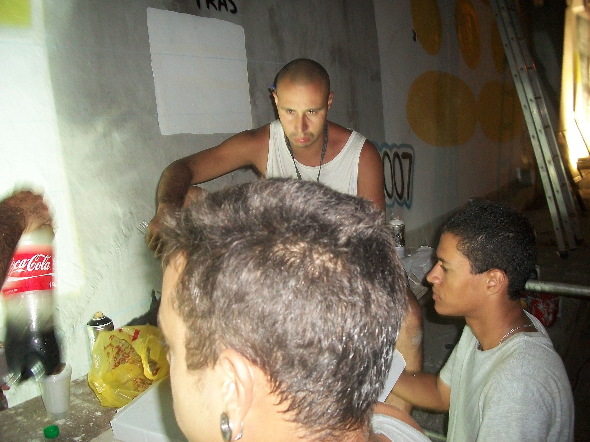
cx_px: 295
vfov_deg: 44.2
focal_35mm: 32
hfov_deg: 56.8
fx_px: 545
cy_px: 221
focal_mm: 5.7
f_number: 2.9
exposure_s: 1/30
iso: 240
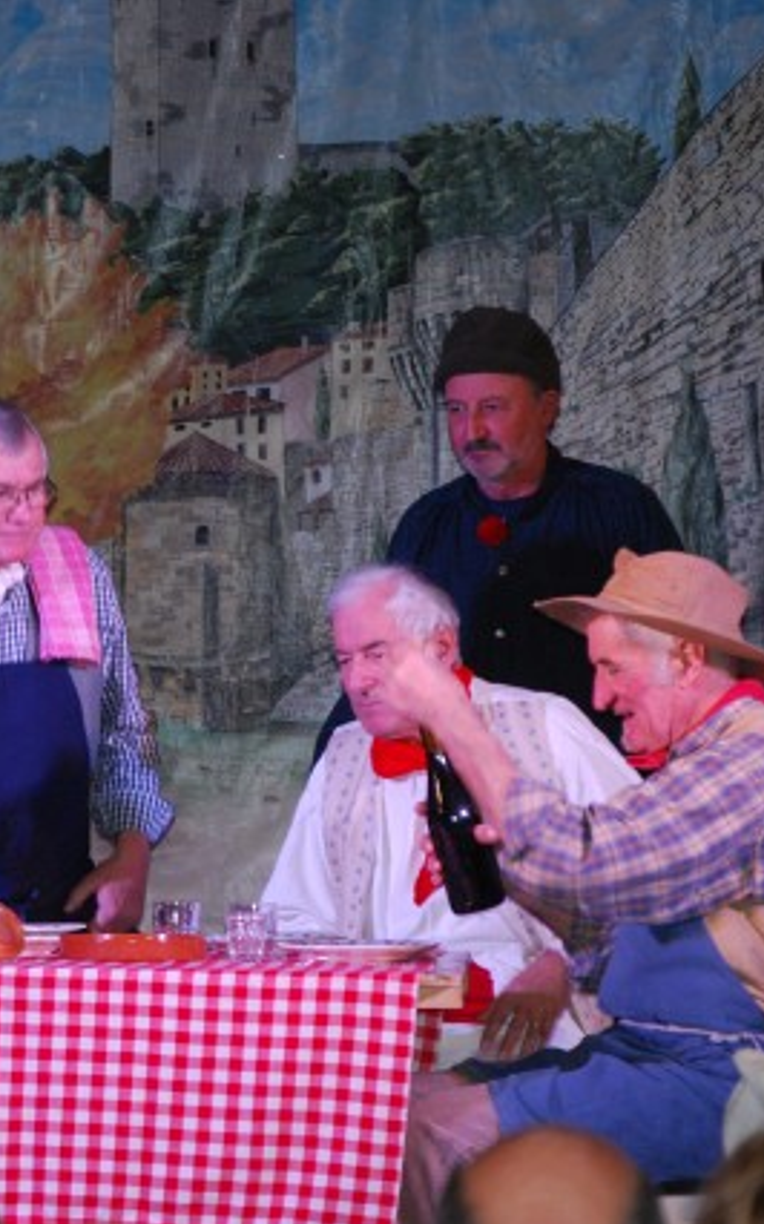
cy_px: 613
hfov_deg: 6.3
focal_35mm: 207
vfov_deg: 10.1
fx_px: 6901
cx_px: -6
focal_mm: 90
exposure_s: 1/60
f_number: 5
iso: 800
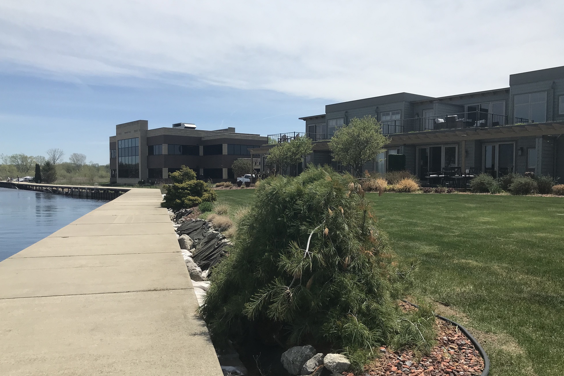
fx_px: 470
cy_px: 203
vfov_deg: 43.6
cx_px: 274
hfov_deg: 61.9
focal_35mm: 30
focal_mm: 3.99
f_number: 1.8
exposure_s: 1/4000
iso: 20
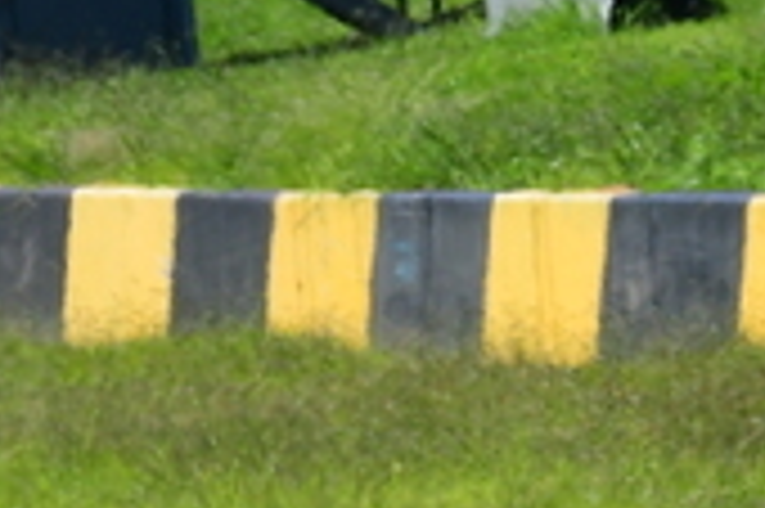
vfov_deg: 0.5
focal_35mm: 2828
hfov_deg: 0.7
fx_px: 60036
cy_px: 704
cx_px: 158
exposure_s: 1/640
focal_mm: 400
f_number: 13
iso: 500
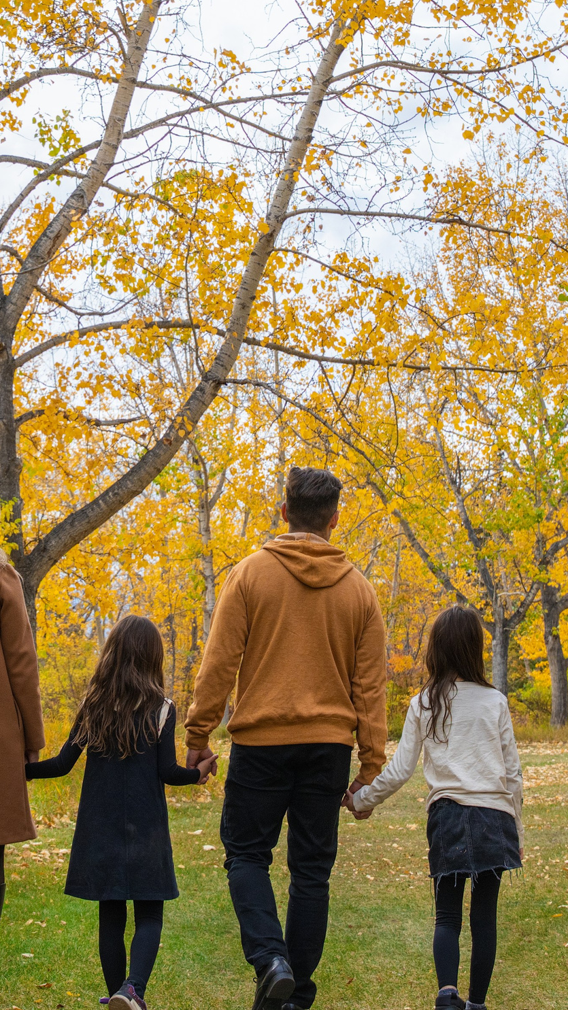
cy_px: 542
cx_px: 216
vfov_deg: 37.2
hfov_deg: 21.4
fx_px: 1500
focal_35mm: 56
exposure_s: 1/640
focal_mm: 31
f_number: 5.6
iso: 320
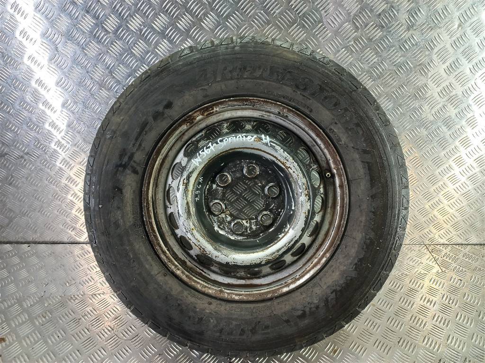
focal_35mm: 25
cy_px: 182
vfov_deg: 54.9
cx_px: 242
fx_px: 350
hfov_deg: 69.4
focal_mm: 4.6
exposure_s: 1/50
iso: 160
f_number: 1.8
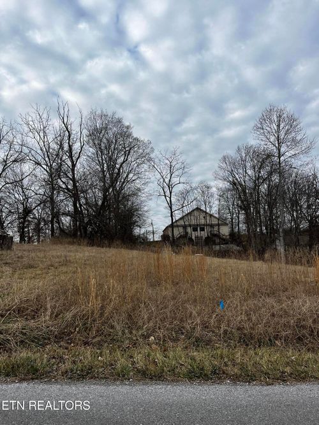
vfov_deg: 67.3
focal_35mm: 26
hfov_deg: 53.0
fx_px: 320
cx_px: 160
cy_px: 212
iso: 50
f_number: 1.6
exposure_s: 1/1458
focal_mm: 5.1
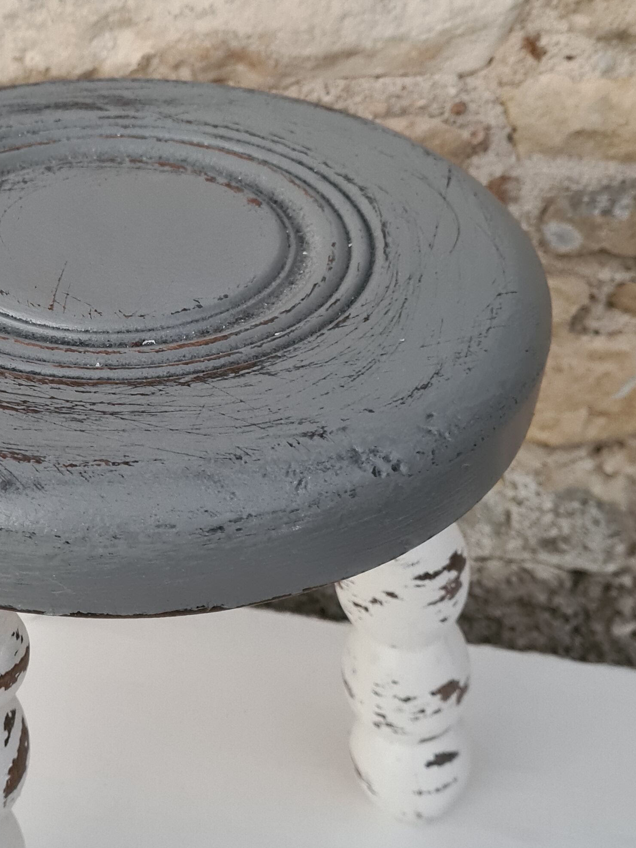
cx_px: 100
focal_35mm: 53
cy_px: 449
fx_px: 1299
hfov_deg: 26.8
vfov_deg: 36.2
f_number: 1.8
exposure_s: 1/50
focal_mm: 5.4
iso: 640
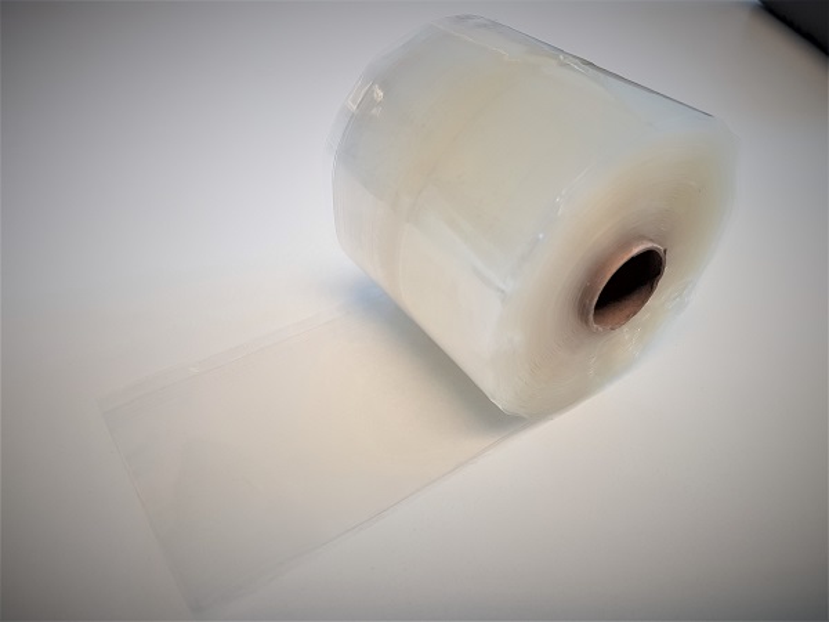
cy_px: 311
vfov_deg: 53.1
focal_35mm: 26
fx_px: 623
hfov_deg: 67.3
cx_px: 414
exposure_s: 1/100
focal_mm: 4.3
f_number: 1.7
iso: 80
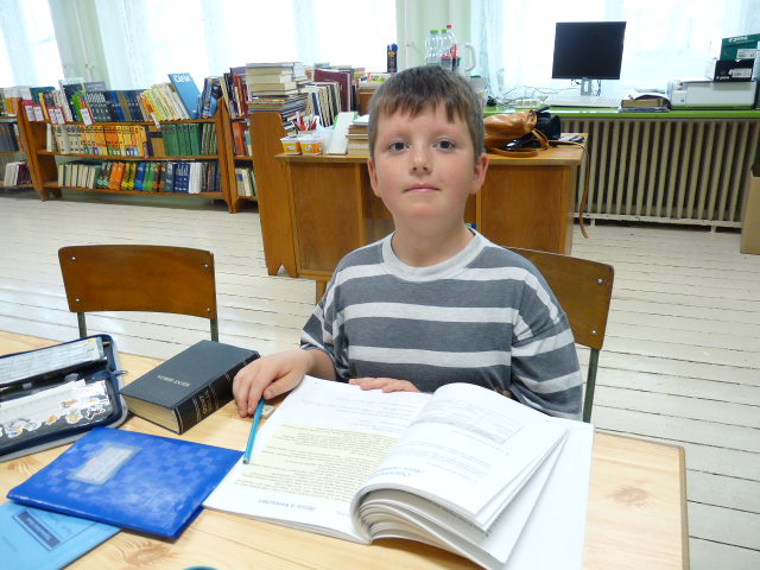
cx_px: 380
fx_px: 593
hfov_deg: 65.3
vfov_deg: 51.4
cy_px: 285
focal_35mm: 27
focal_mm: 4.8
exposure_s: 1/30
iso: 320
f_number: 2.8
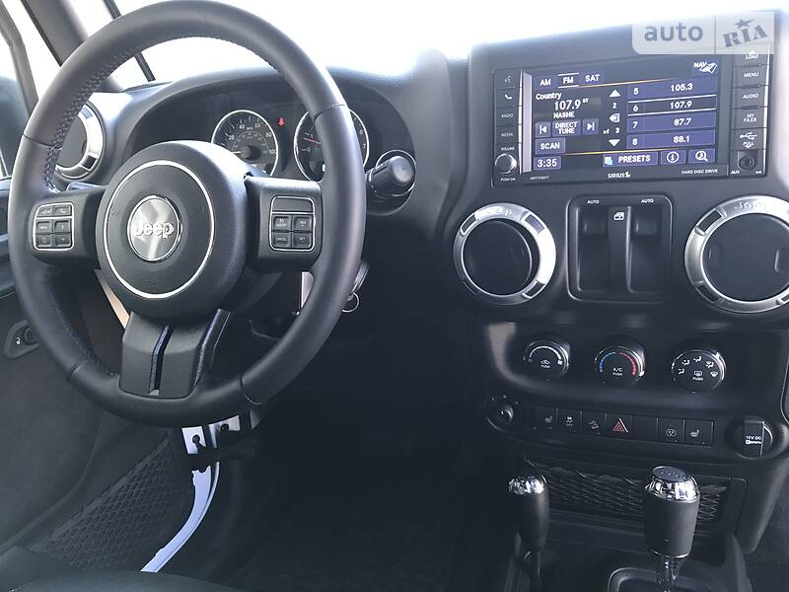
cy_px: 296
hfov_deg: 63.4
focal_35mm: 28
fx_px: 638
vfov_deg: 49.7
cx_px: 394
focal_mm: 4
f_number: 1.8
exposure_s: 1/19
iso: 40
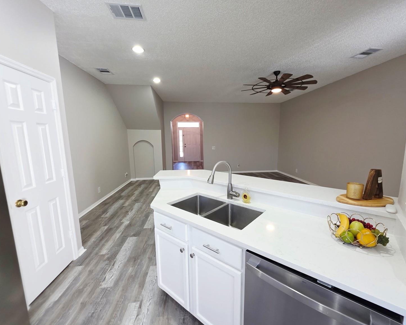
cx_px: 211
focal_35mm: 14
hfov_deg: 100.6
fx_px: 168
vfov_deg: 88.0
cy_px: 163
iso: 200
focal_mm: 2.2
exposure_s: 1/60
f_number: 1.9
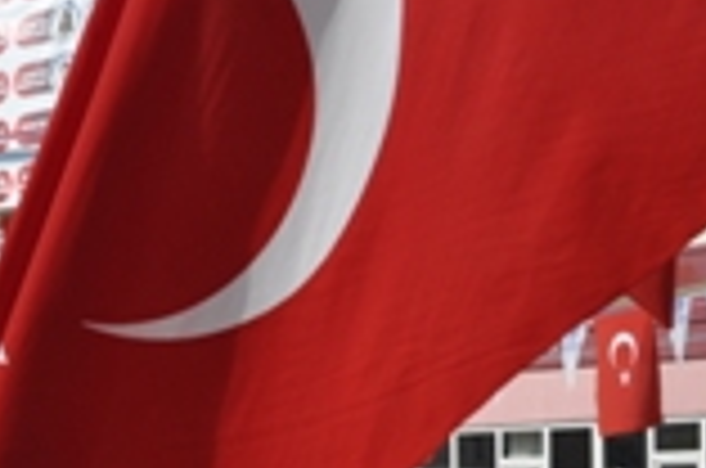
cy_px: 446
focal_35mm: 103
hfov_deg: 19.0
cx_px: -76
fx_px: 2016
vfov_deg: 13.1
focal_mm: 24
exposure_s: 1/400
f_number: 10
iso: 200
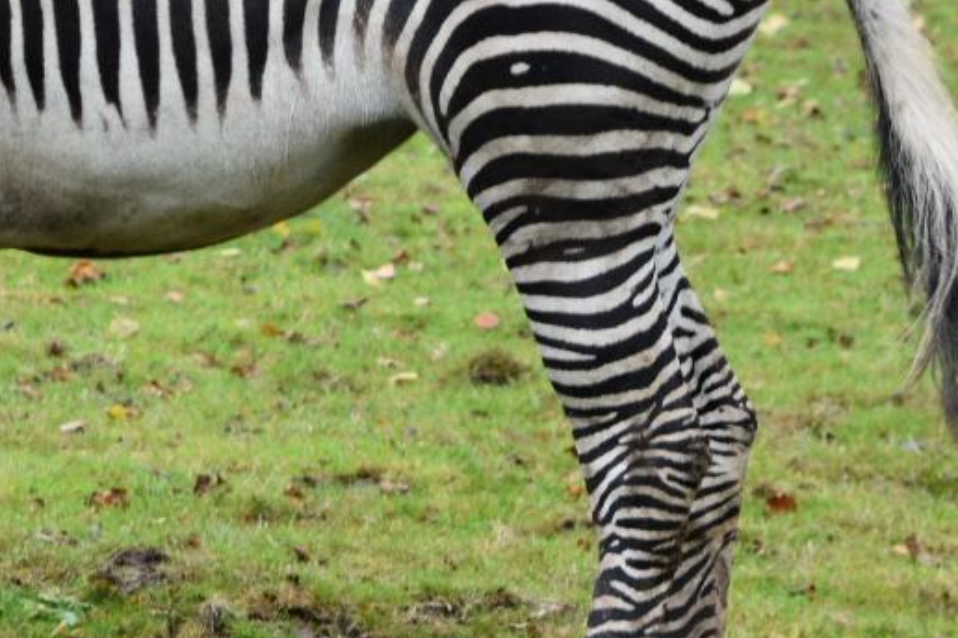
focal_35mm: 339
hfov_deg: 6.1
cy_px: 271
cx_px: 11
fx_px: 9020
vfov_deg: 4.1
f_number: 5.6
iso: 400
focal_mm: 72
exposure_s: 1/125
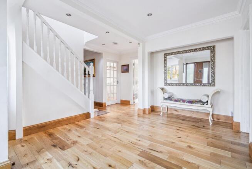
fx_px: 112
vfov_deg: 73.8
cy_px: 84
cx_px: 126
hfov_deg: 96.7
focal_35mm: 16
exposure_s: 1/3
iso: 640
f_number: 10
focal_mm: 16
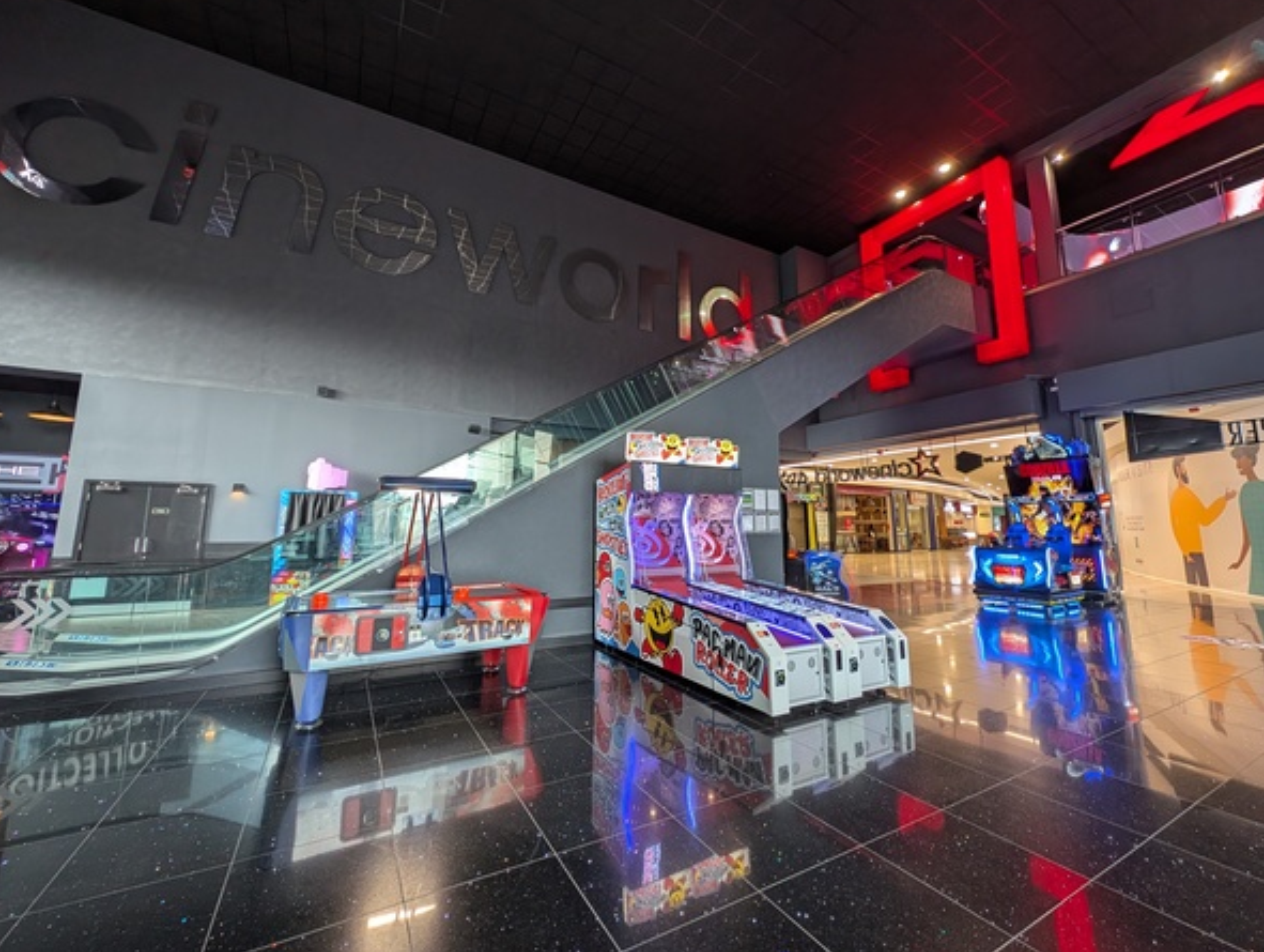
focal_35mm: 13
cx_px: 635
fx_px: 475
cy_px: 449
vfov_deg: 90.0
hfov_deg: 106.1
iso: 54
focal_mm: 2.23
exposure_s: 1/33.3
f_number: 1.95
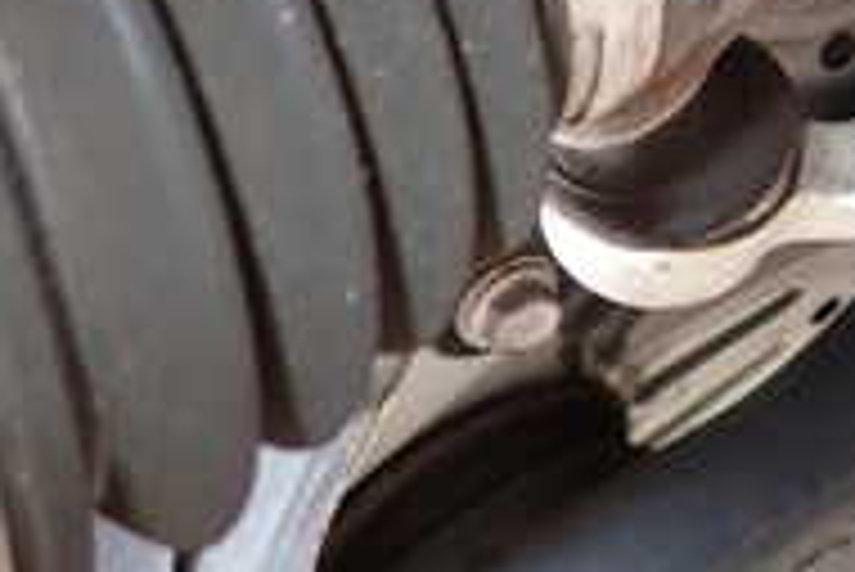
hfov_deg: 21.6
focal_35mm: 82
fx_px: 1949
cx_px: 1192
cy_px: -243
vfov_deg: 15.6
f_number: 2
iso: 125
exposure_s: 1/60
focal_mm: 4.5
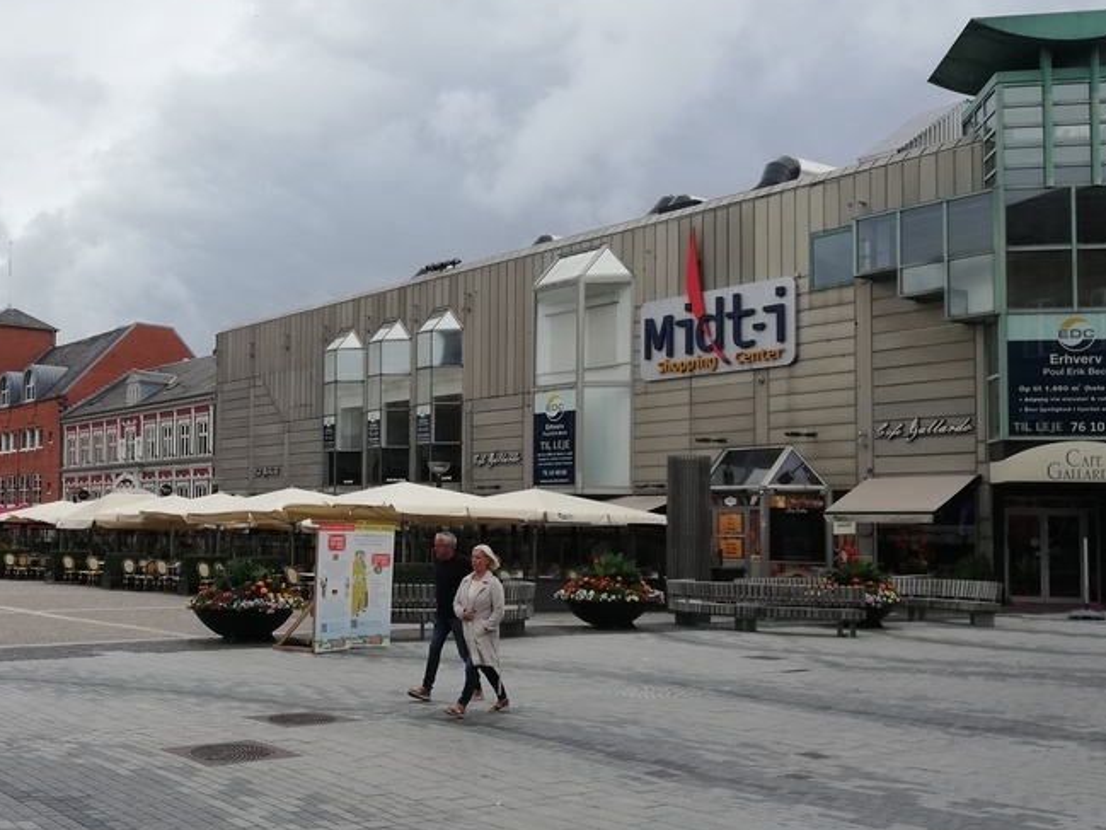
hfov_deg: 44.5
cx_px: 300
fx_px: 1310
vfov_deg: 35.1
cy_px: 467
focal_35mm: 41
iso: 50
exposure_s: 1/646
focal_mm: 3.81
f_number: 2.2
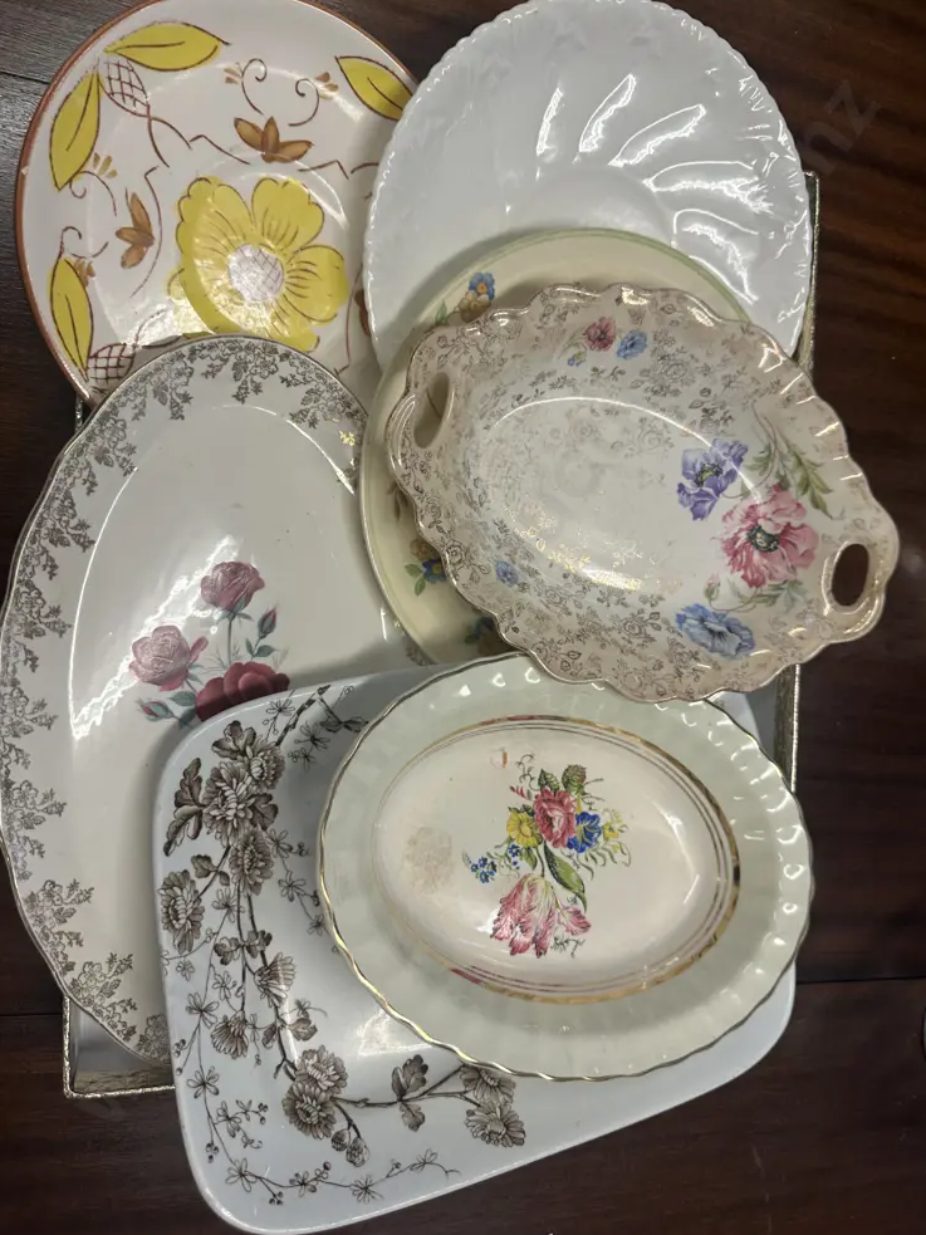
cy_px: 607
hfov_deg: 54.9
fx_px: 892
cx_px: 476
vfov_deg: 69.4
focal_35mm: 25
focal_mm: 6.86
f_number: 1.78
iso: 50
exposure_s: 1/107
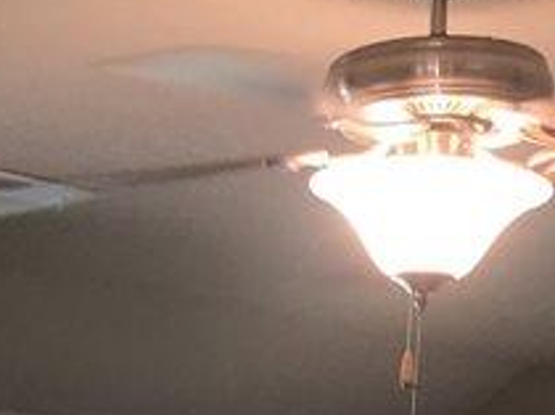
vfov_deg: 8.2
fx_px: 2739
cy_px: 870
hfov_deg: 11.4
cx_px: -37
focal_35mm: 171
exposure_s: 1/30
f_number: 1.8
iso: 32
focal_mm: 3.99
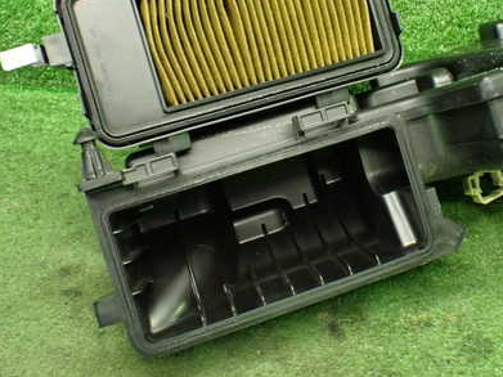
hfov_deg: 40.8
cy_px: 122
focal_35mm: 46
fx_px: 668
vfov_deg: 31.2
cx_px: 333
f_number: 2.3
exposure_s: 1/60
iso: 800
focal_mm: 5.4
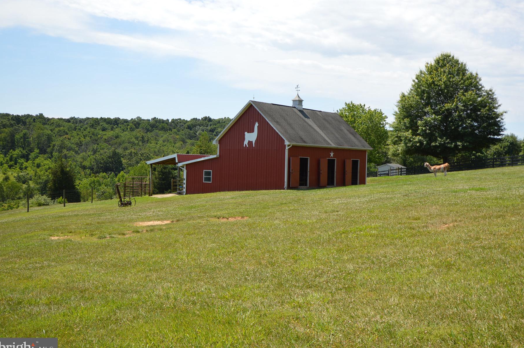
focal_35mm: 41
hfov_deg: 47.4
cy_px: 161
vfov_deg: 32.6
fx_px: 596
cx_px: 292
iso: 100
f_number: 8
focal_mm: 24
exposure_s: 1/250
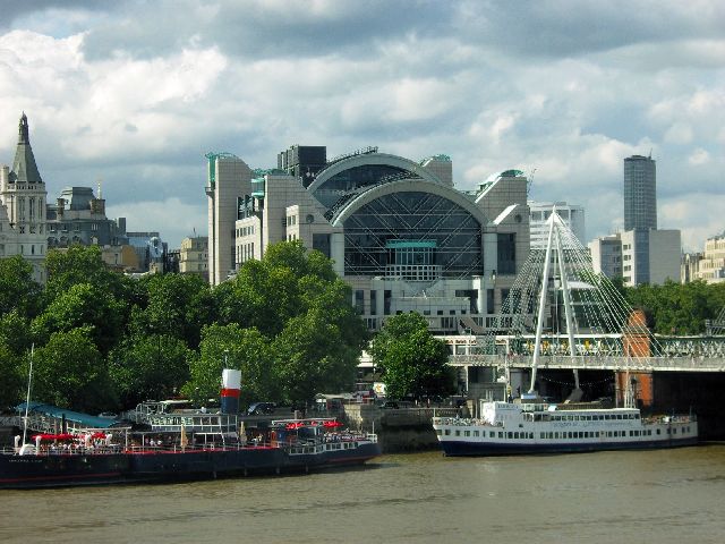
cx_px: 362
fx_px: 2136
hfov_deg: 19.3
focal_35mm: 102
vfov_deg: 14.5
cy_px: 272
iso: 100
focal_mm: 21.9
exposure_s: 1/400
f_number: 5.2
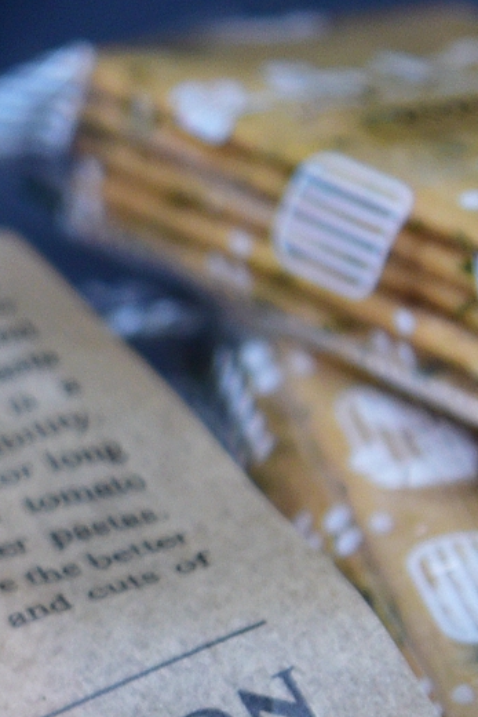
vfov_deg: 5.1
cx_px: -1007
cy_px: 597
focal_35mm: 405
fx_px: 8060
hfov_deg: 3.3
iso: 400
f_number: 4.5
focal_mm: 70
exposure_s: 1/160
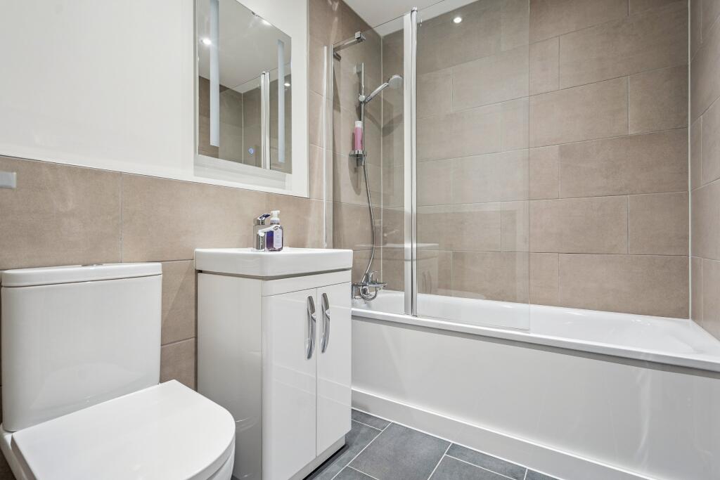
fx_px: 320
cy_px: 240
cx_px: 360
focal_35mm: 16
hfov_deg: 96.7
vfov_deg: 73.8
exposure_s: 1/8
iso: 320
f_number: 5.6
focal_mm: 16
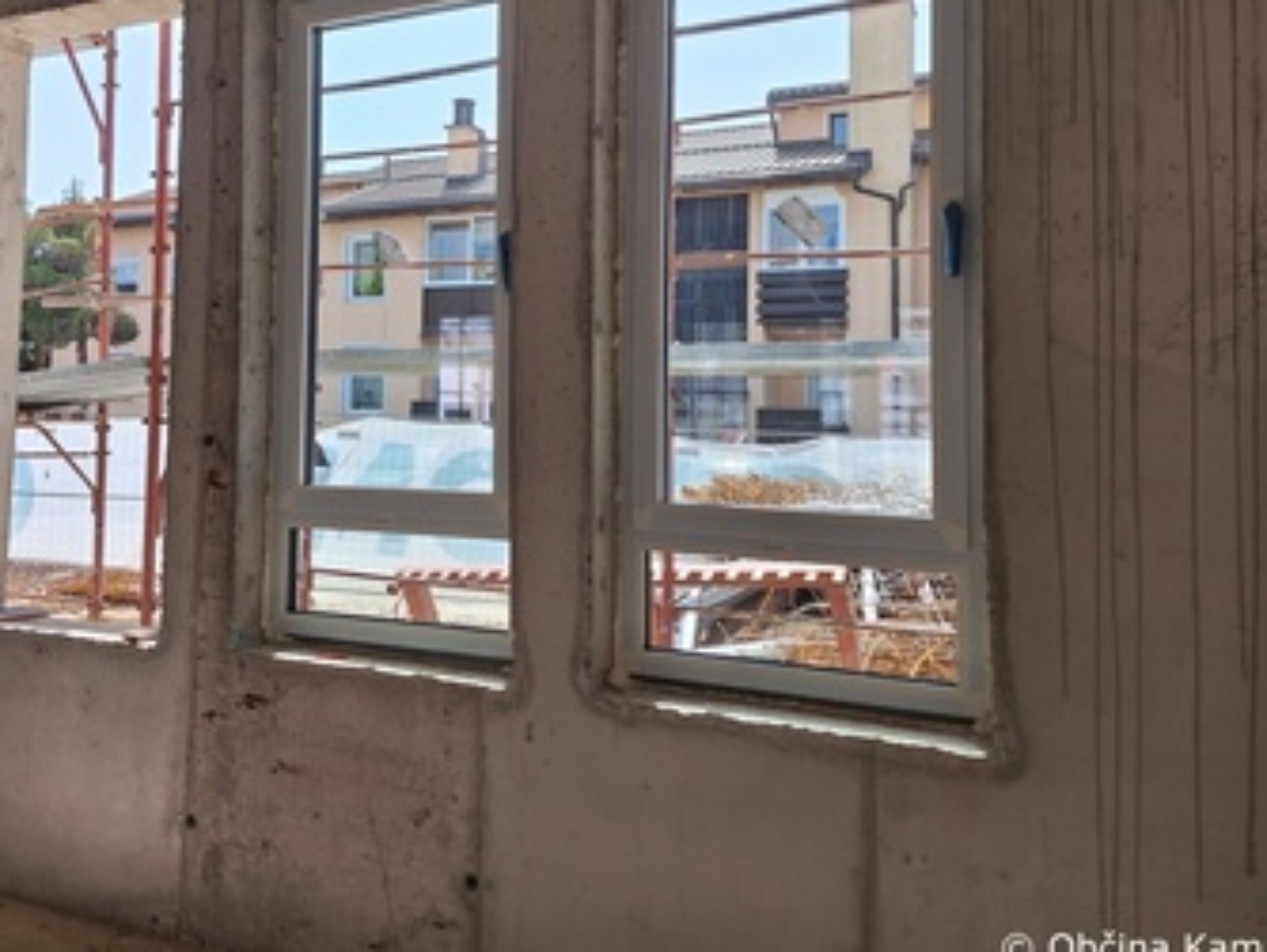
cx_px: 474
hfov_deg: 57.6
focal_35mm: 31
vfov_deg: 44.9
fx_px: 1135
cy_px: 330
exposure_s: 1/867
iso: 40
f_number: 1.8
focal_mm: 5.54
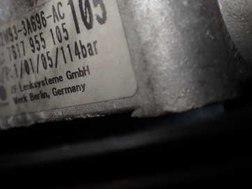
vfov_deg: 29.0
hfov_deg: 37.3
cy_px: 69
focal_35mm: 50
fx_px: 364
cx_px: 64
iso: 125
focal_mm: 5.4
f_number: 2.3
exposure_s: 1/125
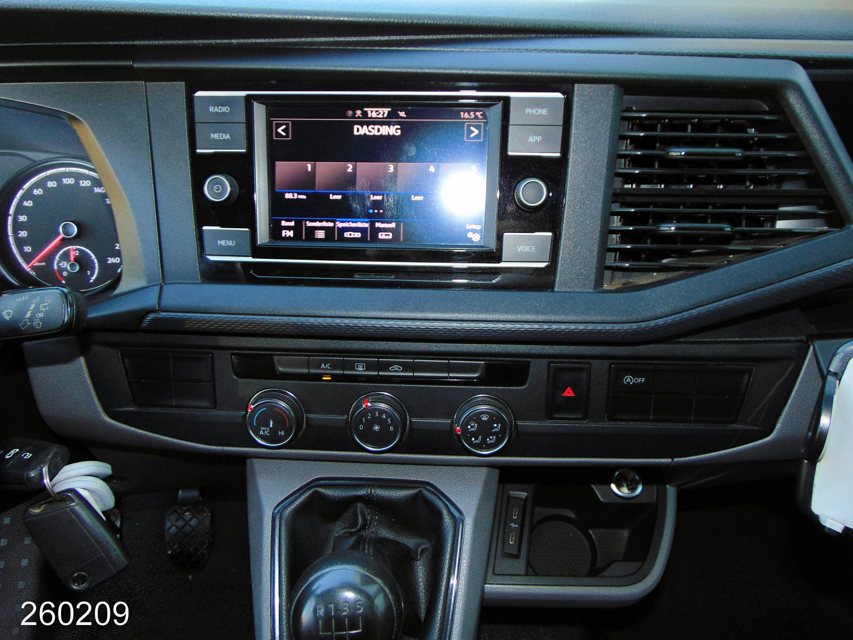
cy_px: 320
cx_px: 426
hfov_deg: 69.4
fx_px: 616
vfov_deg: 54.9
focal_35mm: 25
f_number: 3
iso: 400
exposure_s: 1/20
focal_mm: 4.5
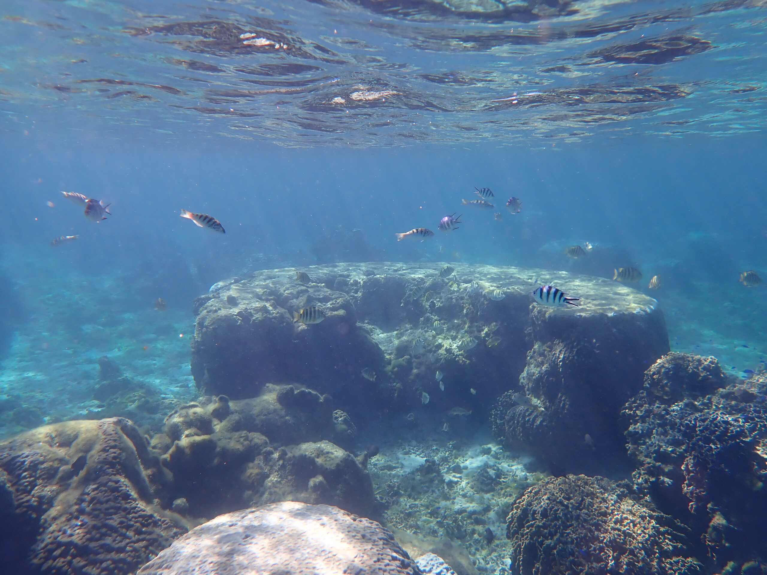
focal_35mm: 25
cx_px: 384
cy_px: 288
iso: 100
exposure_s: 1/400
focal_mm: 4.5
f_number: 2.8
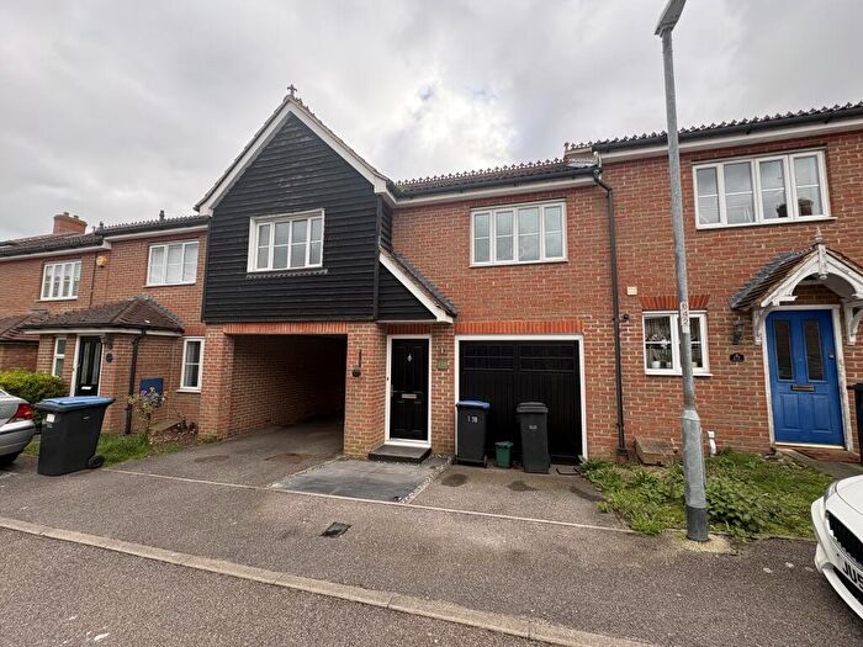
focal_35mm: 14
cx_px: 432
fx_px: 349
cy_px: 324
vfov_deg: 85.7
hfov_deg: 102.1
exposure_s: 1/329
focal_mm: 2.22
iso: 40
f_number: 2.2
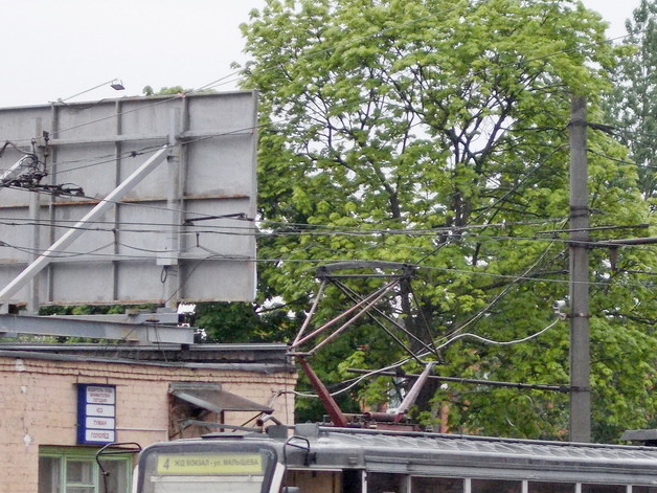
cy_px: 371
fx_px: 4100
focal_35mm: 216
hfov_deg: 9.2
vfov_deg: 6.9
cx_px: 456
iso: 180
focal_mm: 20.1
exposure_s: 1/60
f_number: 6
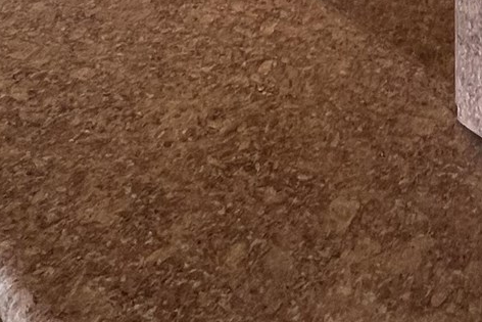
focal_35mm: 66
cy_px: -349
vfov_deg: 15.7
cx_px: 486
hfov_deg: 28.5
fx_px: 884
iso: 80
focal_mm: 1.57
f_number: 1.8
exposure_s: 1/120
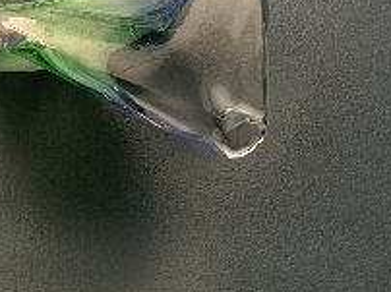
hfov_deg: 21.0
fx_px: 1038
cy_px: -118
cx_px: 62
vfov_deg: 15.1
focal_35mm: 92
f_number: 1.8
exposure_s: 1/120
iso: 40
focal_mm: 3
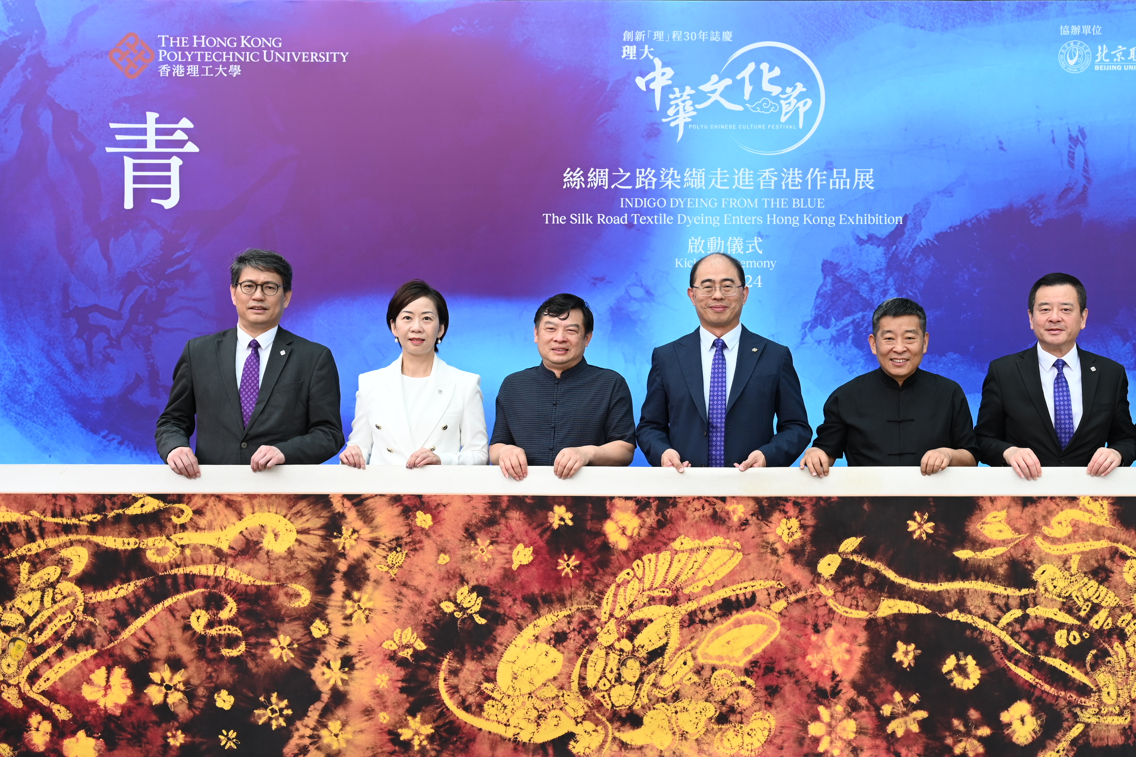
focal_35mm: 45
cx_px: 712
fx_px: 1420
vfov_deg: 29.9
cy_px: 378
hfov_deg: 43.3
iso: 200
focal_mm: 35
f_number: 5.6
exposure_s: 1/125
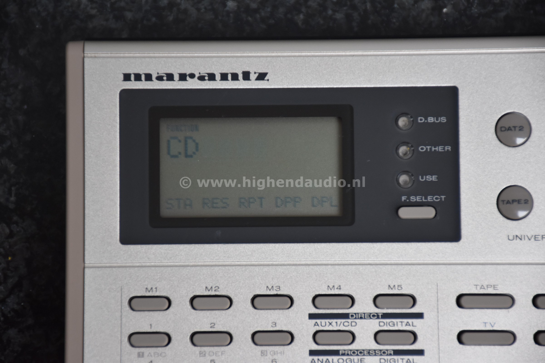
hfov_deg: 9.8
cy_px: 182
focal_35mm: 210
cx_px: 272
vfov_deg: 6.5
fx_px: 3179
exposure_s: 1/160
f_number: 5.6
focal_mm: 140
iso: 800
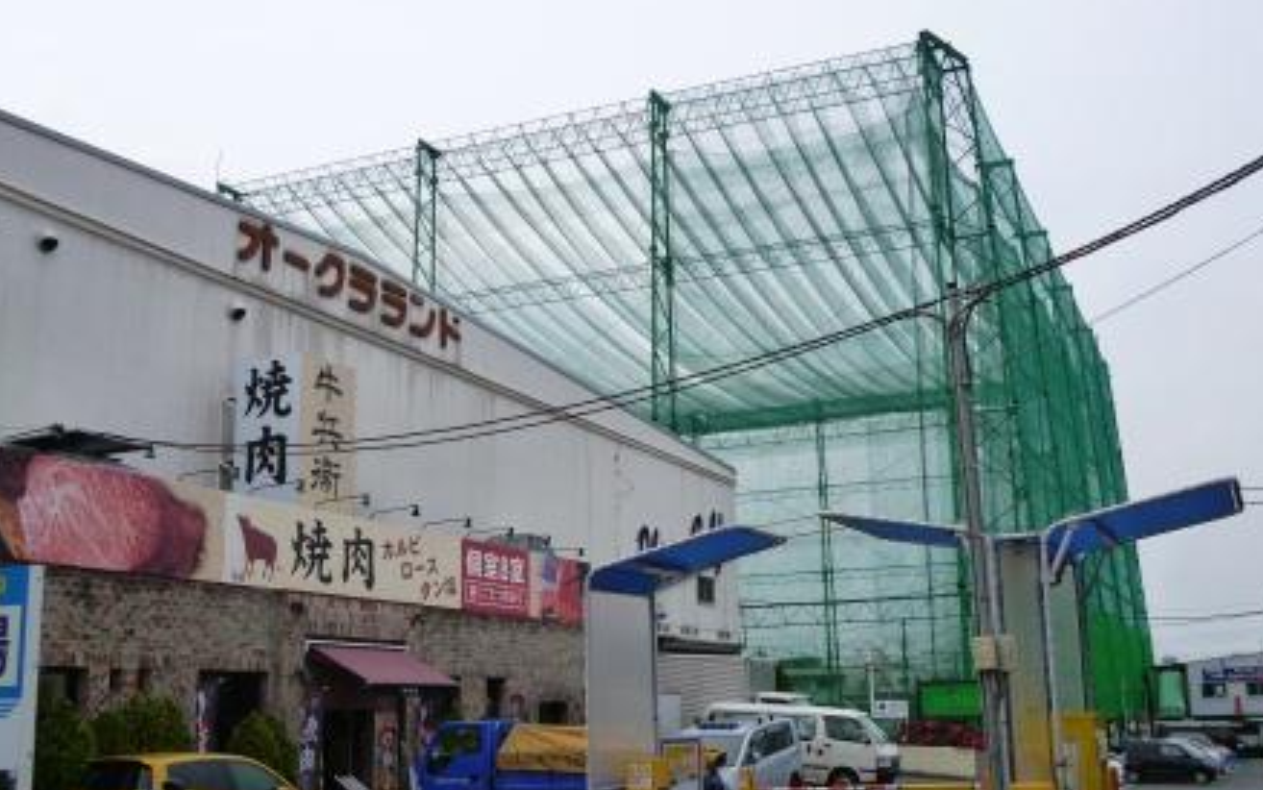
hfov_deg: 50.4
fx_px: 1343
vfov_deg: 32.8
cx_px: 634
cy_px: 421
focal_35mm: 39
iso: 160
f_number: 9
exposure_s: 1/125
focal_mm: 6.4
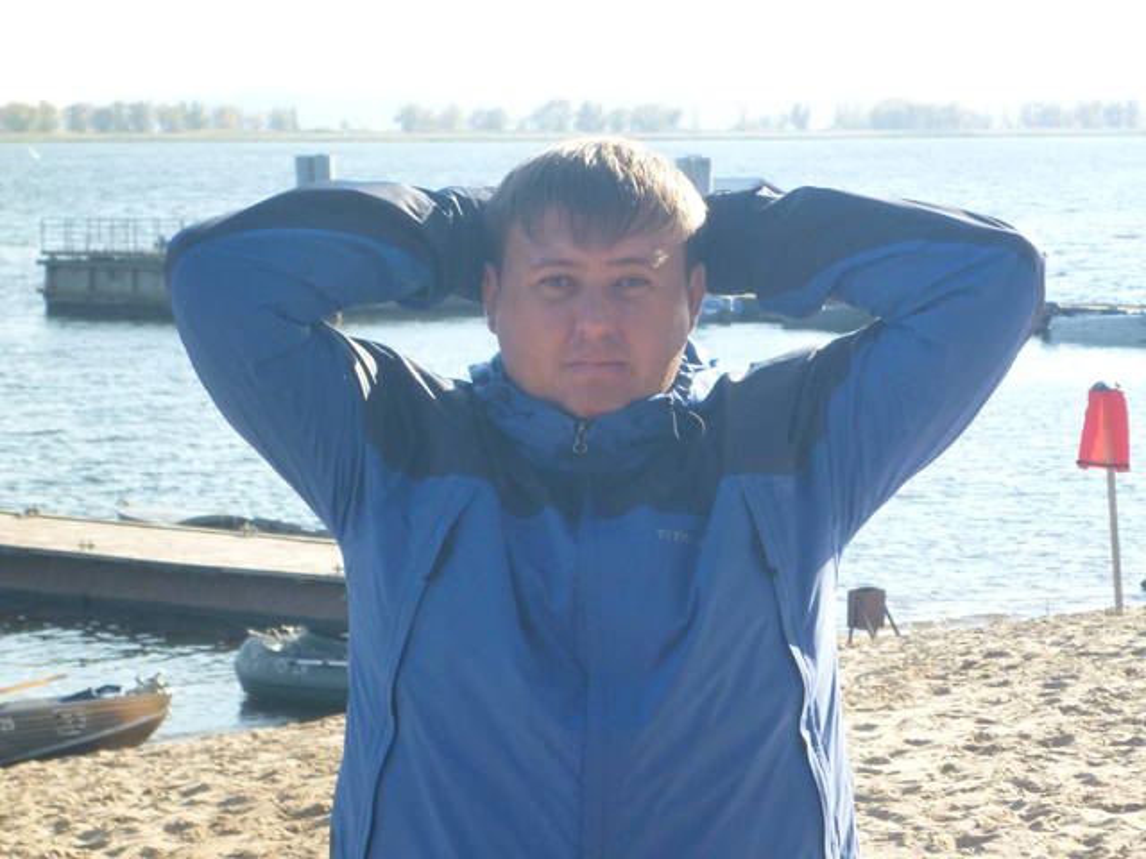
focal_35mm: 128
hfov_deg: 15.4
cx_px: 573
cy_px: 430
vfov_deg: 11.6
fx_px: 4238
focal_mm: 22.8
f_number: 5.9
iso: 400
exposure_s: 1/320
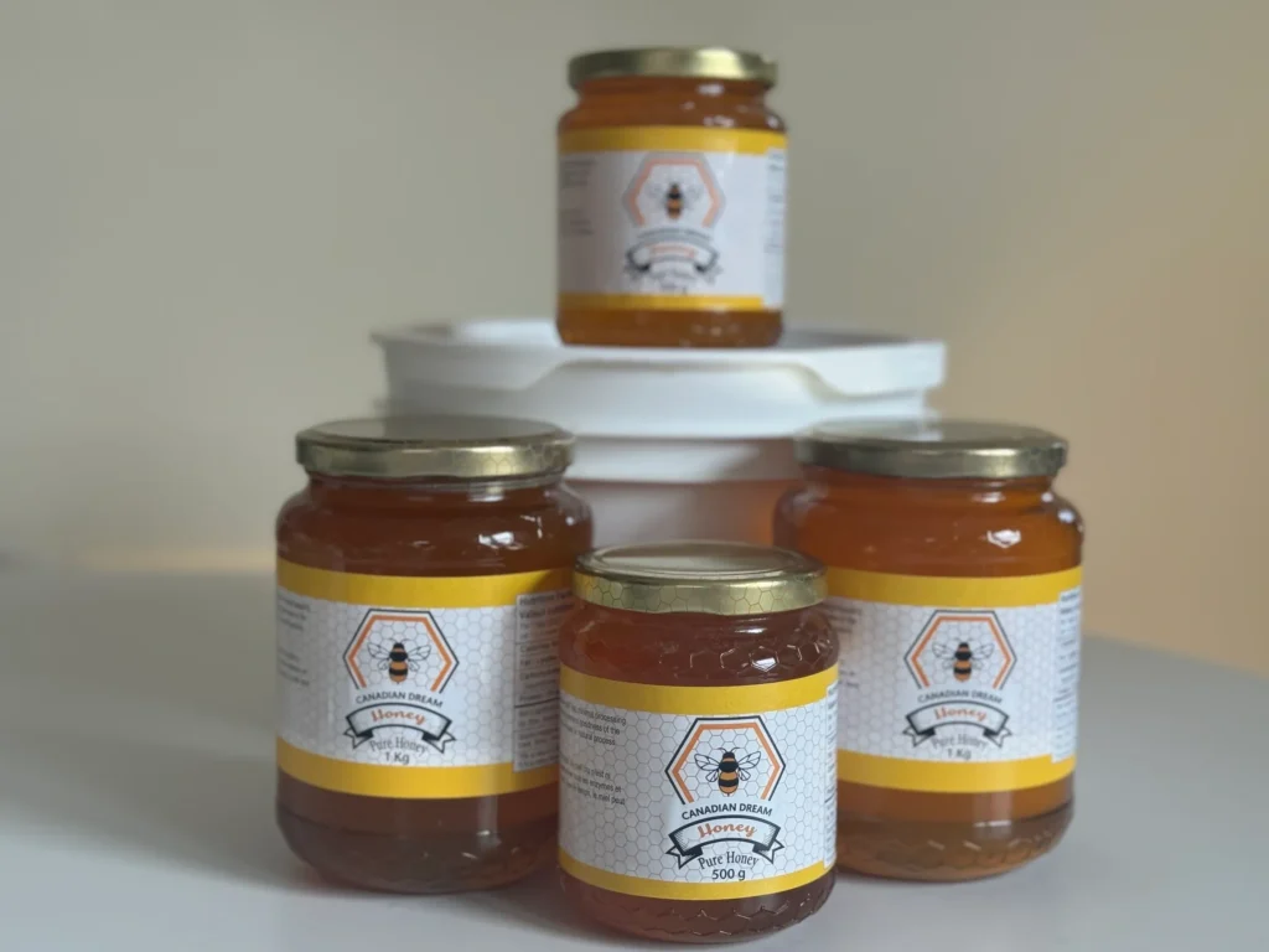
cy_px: 476
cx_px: 634
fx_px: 1760
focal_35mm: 48
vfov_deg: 30.3
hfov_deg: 39.7
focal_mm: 6.76
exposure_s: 1/207
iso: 64
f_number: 1.78
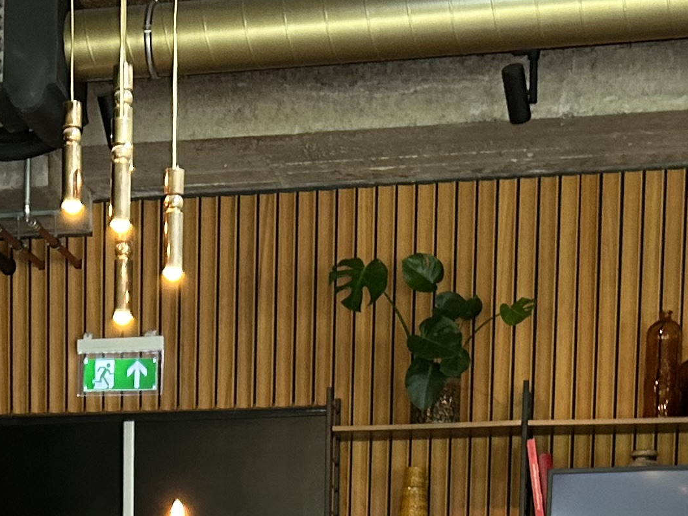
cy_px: 929
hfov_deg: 19.5
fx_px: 1967
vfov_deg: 13.4
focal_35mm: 99
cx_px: 86
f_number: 1.5
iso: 200
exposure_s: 1/50
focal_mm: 5.7
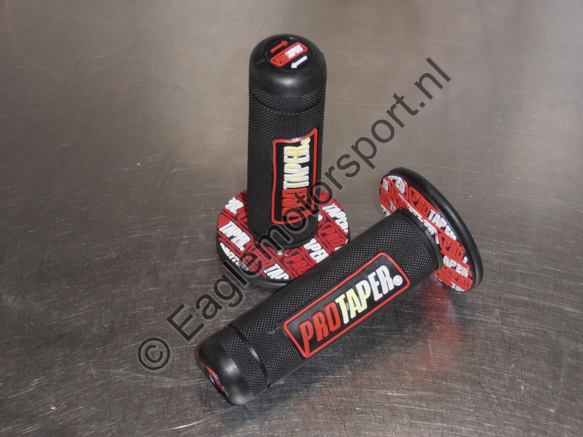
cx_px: 292
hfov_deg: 22.3
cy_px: 218
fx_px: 1482
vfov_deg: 16.8
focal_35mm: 88
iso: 125
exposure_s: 1/60
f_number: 5.1
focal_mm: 15.51
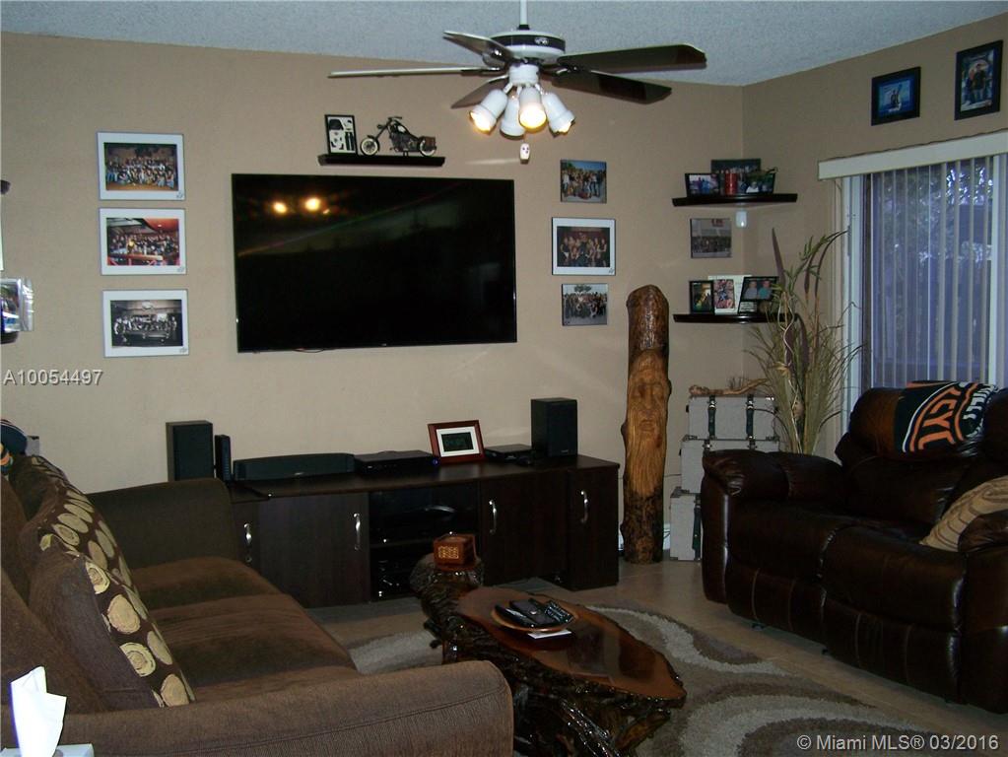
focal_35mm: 38
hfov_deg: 49.0
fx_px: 1107
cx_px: 504
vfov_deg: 37.7
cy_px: 378
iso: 160
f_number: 2.8
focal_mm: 6.3
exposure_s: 1/60
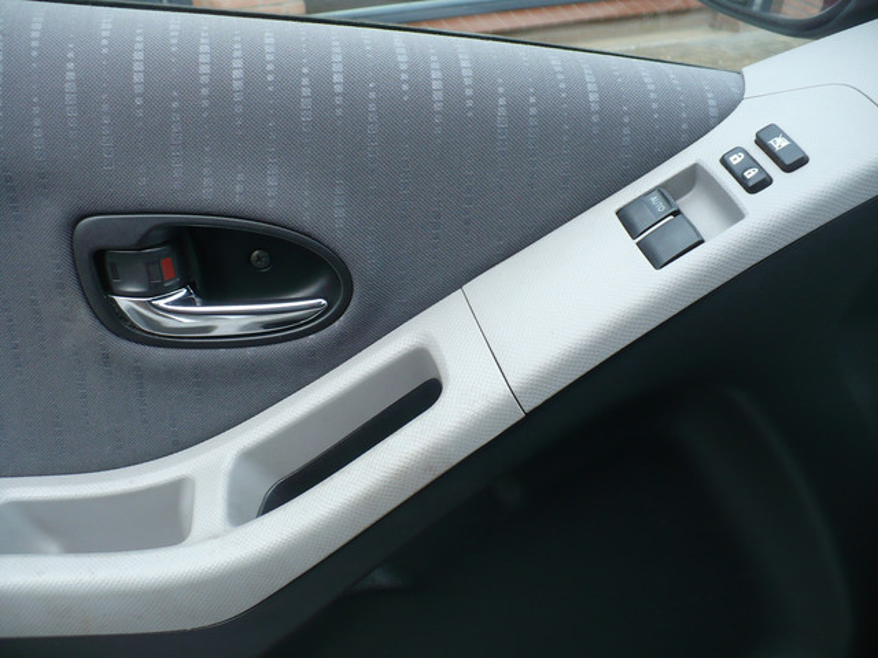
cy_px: 329
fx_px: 938
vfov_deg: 38.7
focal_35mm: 37
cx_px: 439
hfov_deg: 50.1
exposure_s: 1/200
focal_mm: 6.1
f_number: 2.8
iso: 100
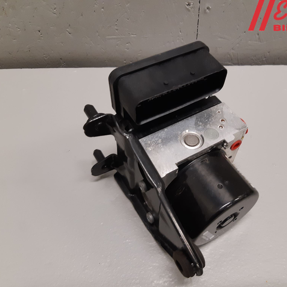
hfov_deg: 52.2
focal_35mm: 31
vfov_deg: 52.5
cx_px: 171
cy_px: 144
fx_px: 291
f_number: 1.7
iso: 160
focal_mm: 3.93
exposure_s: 1/50
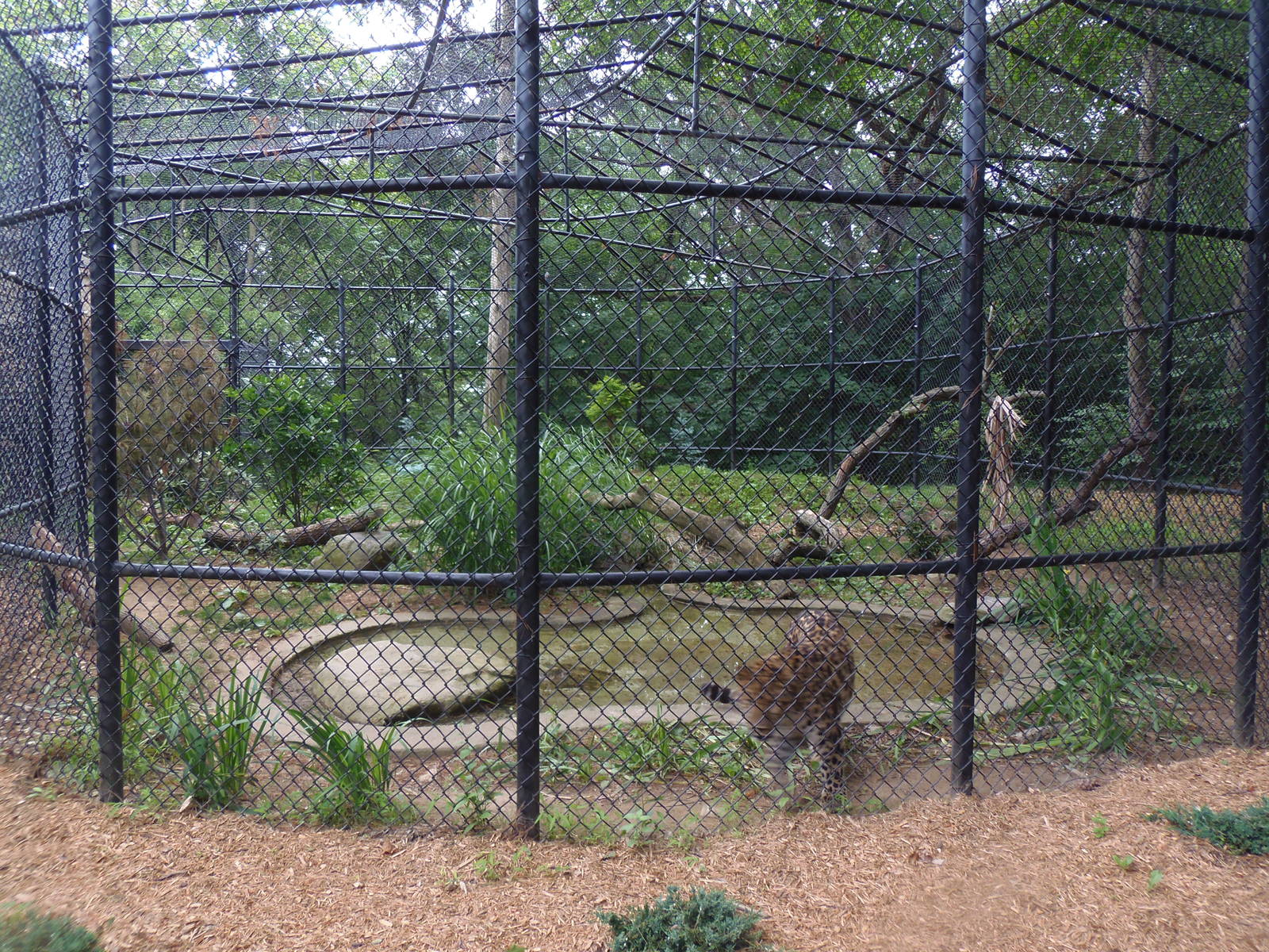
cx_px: 634
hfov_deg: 71.6
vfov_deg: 56.8
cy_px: 476
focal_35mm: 24
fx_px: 880
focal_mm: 4.3
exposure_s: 1/40
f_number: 2.9
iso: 64
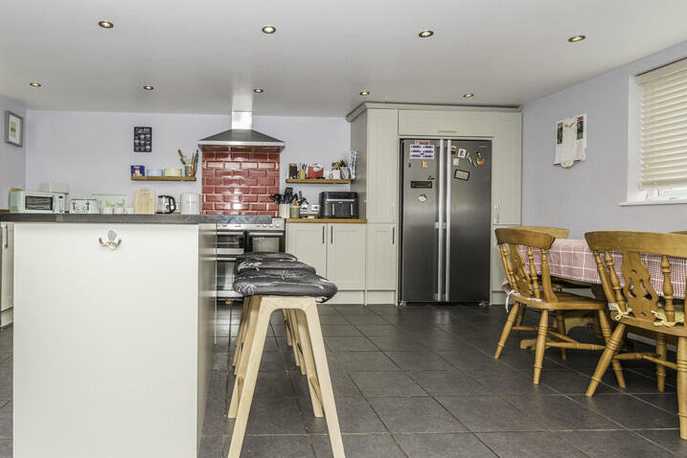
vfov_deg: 61.7
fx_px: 382
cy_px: 259
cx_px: 252
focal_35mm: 20
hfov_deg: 82.2
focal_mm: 14
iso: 400
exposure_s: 1/125
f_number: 7.1
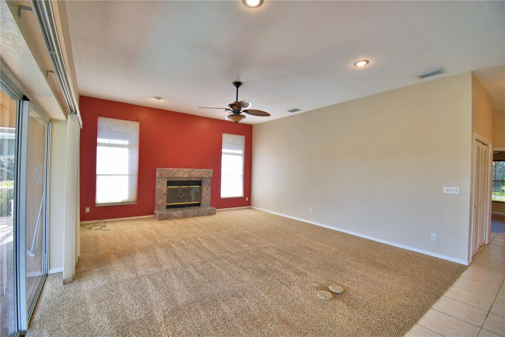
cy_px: 168
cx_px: 252
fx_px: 210
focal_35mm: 15
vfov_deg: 77.3
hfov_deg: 100.4
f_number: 4.5
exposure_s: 1/125
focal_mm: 10
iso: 280
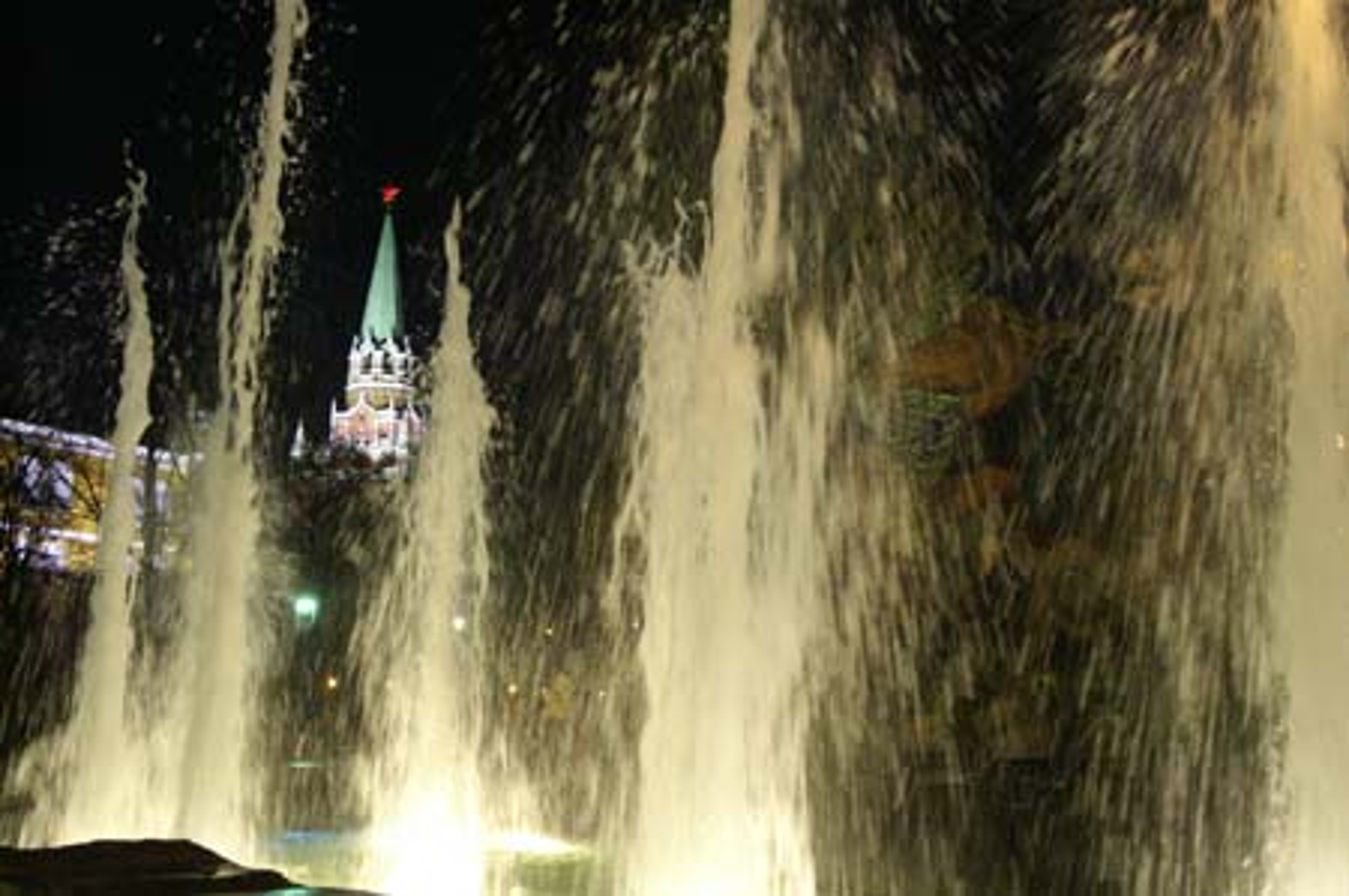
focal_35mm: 42
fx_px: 1572
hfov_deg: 46.4
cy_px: 448
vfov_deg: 31.8
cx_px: 674
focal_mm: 28
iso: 1600
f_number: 4
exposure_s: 1/30
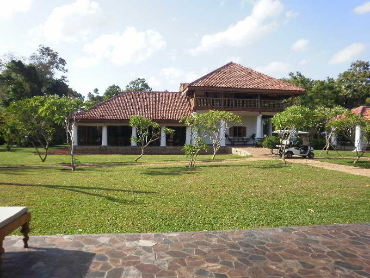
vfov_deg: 53.1
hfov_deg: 67.3
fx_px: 278
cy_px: 139
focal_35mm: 26
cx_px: 185
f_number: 7.8
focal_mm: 4.65
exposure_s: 1/125
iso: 100
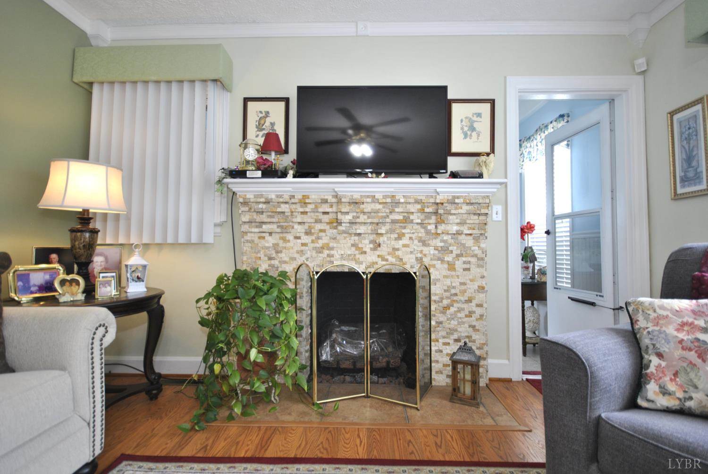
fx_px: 295
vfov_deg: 77.5
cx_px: 354
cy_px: 237
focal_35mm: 15
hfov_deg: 100.3
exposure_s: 1/40
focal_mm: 10
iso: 200
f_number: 4
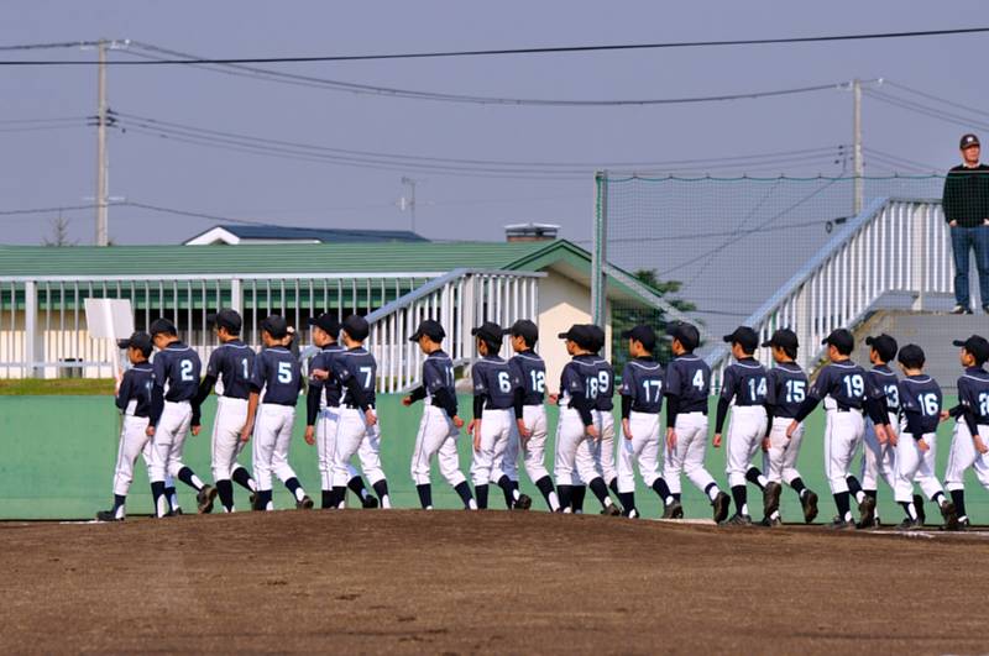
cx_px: 494
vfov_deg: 4.4
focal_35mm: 315
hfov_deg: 6.6
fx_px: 8641
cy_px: 328
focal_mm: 210
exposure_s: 1/400
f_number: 11
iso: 200
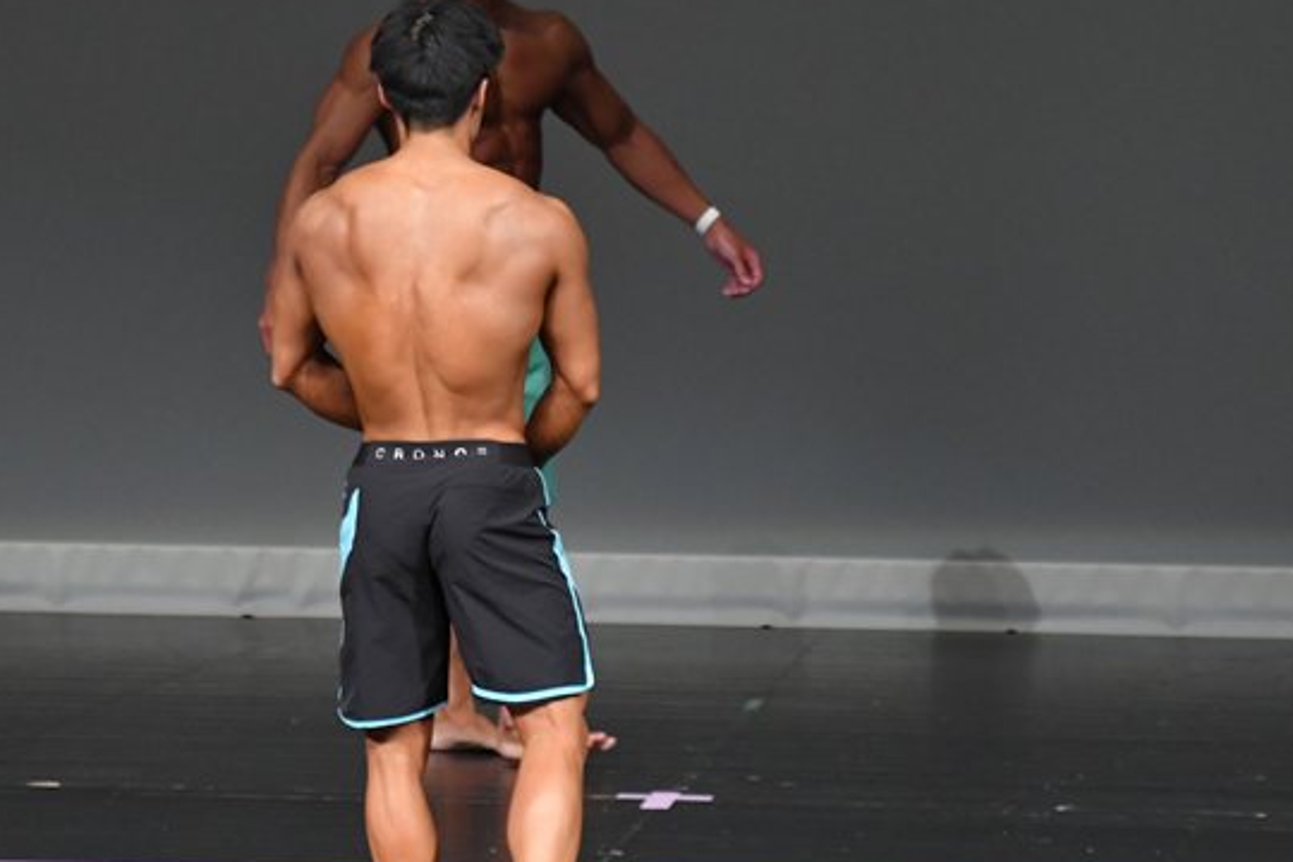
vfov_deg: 2.6
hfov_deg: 3.8
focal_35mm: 538
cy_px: 472
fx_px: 19322
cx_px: 609
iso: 4000
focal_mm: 250
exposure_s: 1/400
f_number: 5.6
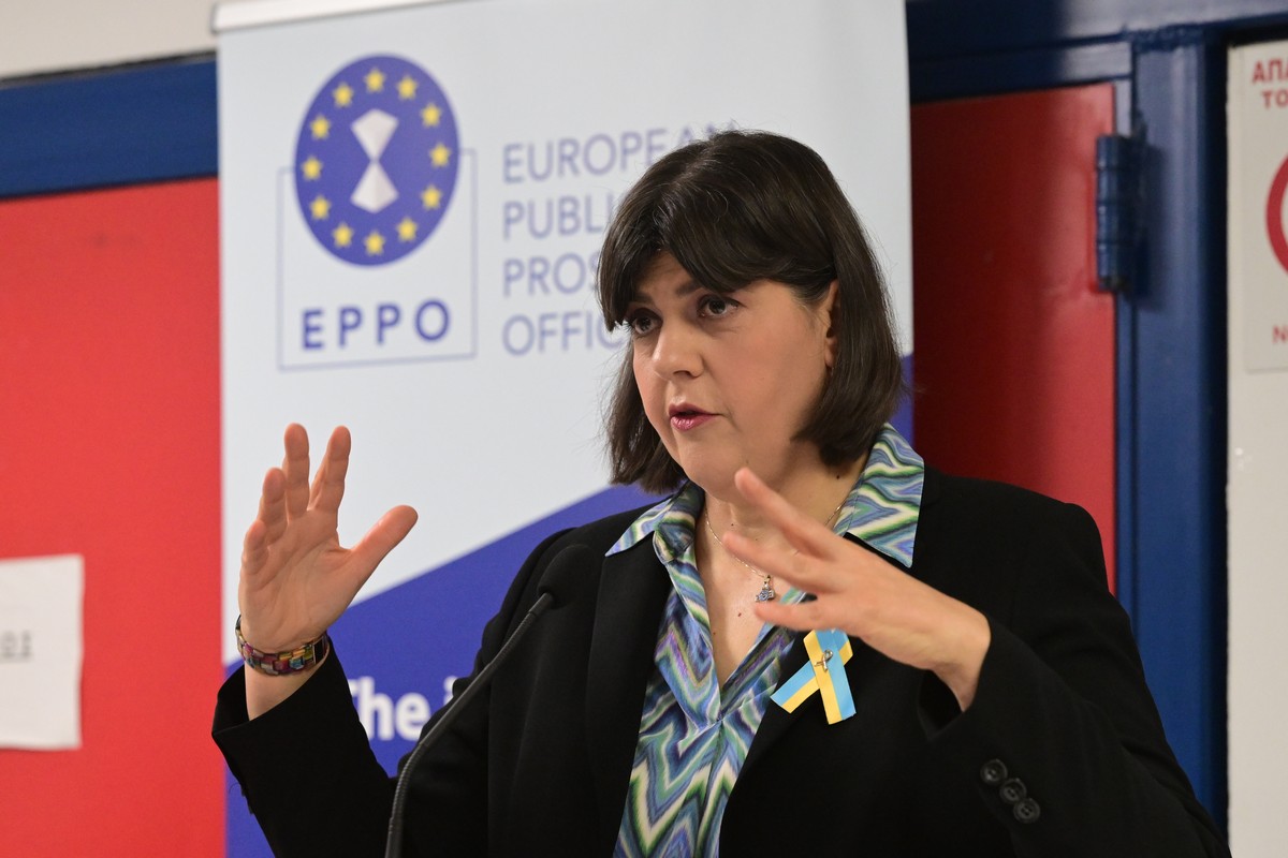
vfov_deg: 11.1
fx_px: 4400
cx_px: 644
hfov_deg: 16.7
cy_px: 429
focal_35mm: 123
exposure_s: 1/320
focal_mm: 82
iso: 4000
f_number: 3.5
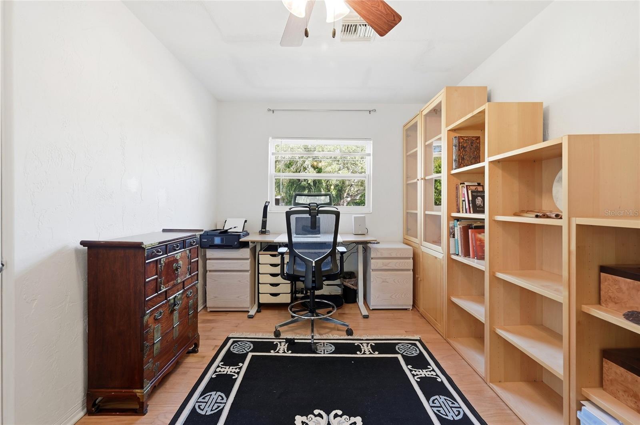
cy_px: 212
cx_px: 320
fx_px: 249
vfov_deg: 81.1
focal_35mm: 14
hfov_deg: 104.3
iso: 250
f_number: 9
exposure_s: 1/160
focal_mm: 14
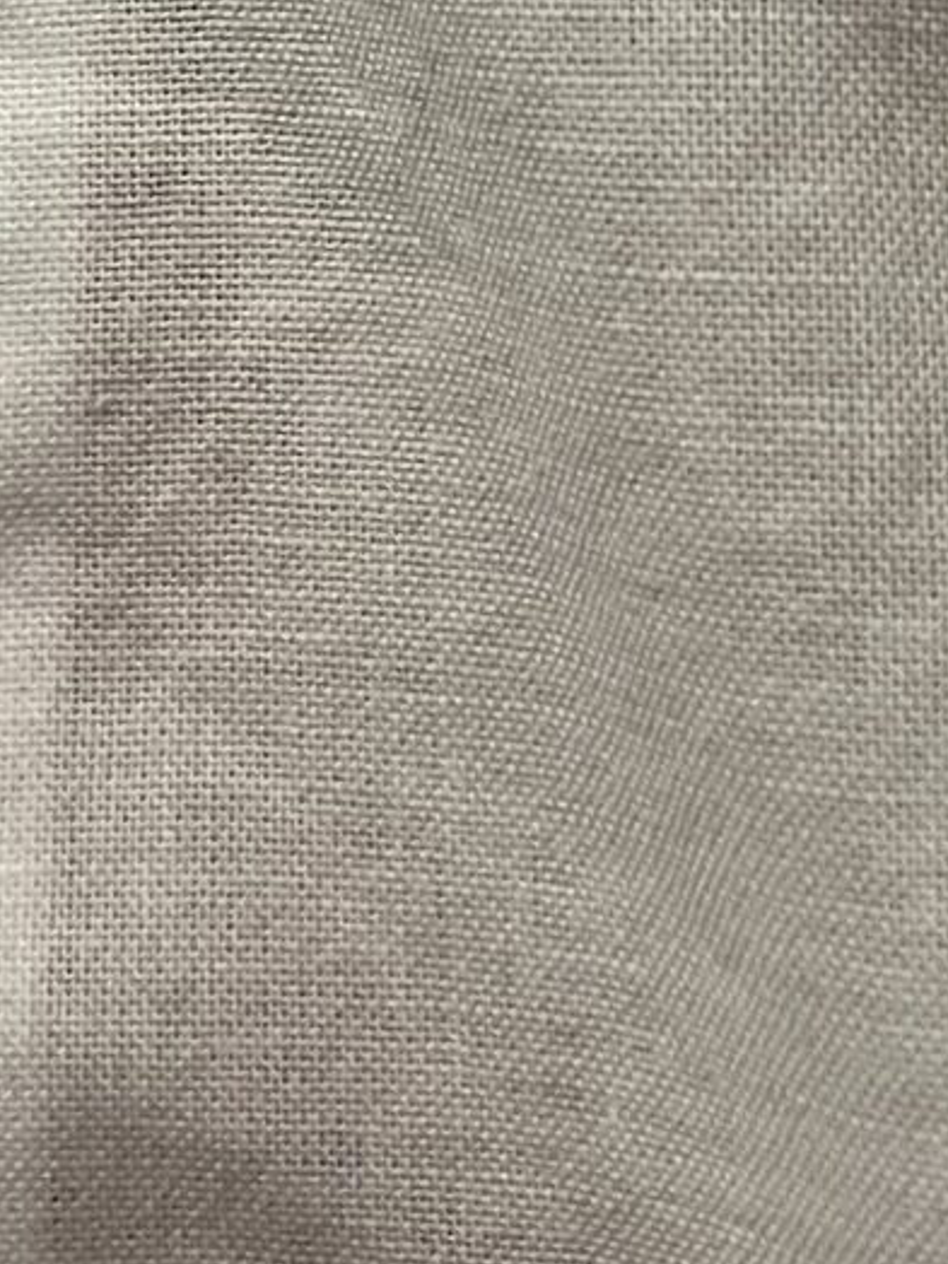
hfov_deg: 11.7
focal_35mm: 127
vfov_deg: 14.7
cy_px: -470
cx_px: 400
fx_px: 4637
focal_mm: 5.1
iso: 320
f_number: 1.6
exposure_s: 1/60
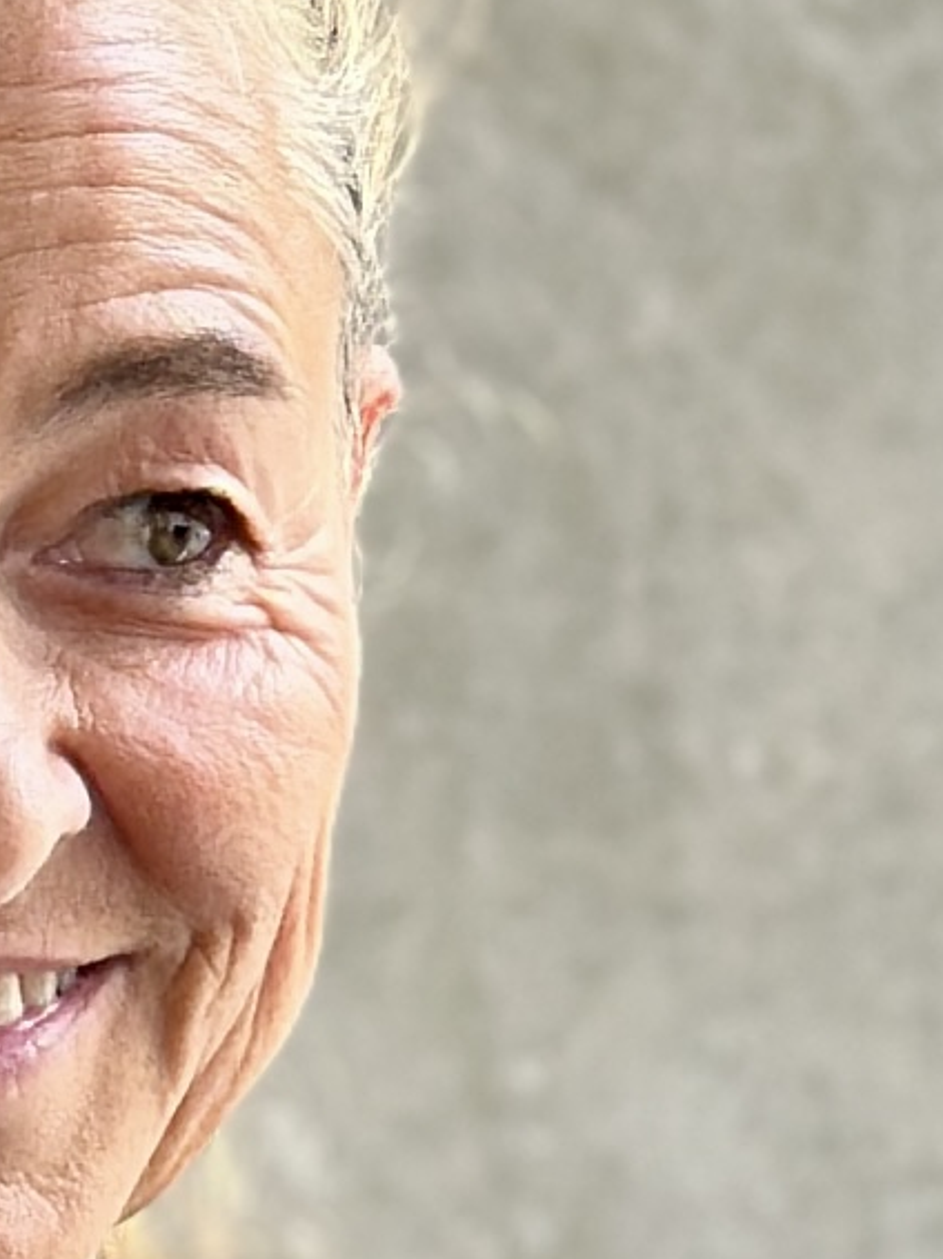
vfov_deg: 5.7
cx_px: -545
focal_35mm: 342
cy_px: 2356
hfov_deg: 4.3
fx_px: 12432
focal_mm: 6.86
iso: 125
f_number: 1.78
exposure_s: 1/90
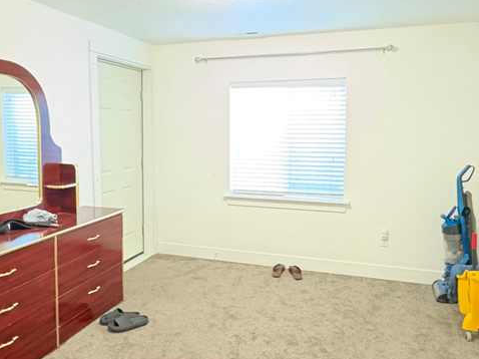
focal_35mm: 30
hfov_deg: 60.0
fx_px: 415
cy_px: 157
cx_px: 240
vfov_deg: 46.7
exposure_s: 1/13
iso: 5000
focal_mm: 2.22
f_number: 2.2
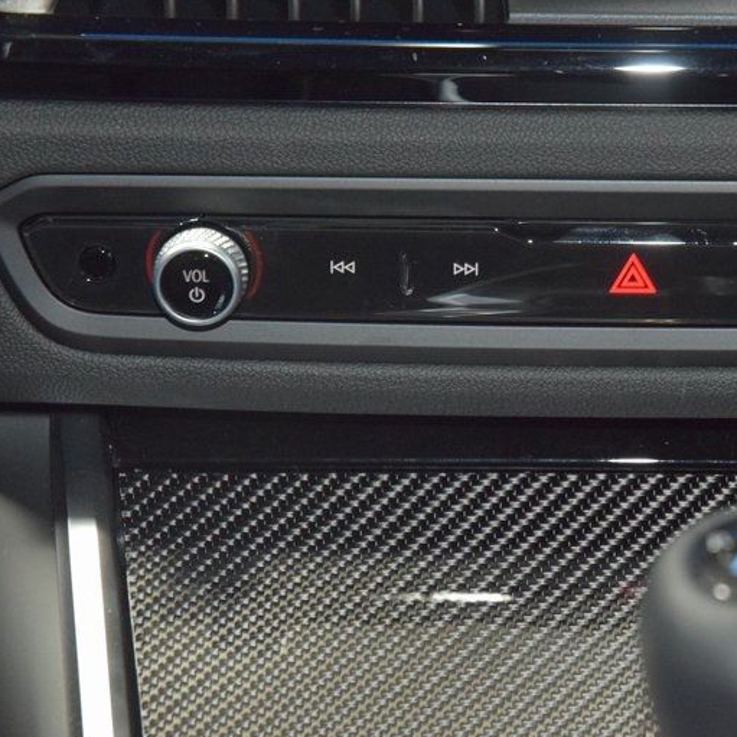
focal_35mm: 179
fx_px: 4312
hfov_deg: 9.7
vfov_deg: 9.8
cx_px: 626
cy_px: 270
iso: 2500
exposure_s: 1/40
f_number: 4.5
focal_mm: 70
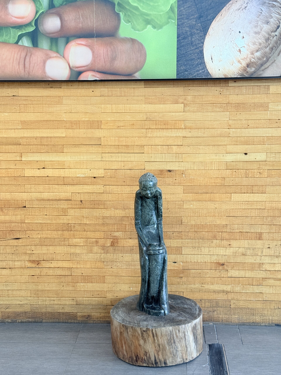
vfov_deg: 39.7
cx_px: 140
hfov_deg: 30.3
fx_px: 520
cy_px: 188
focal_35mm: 48
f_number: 1.78
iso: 250
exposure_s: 1/50
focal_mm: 6.76
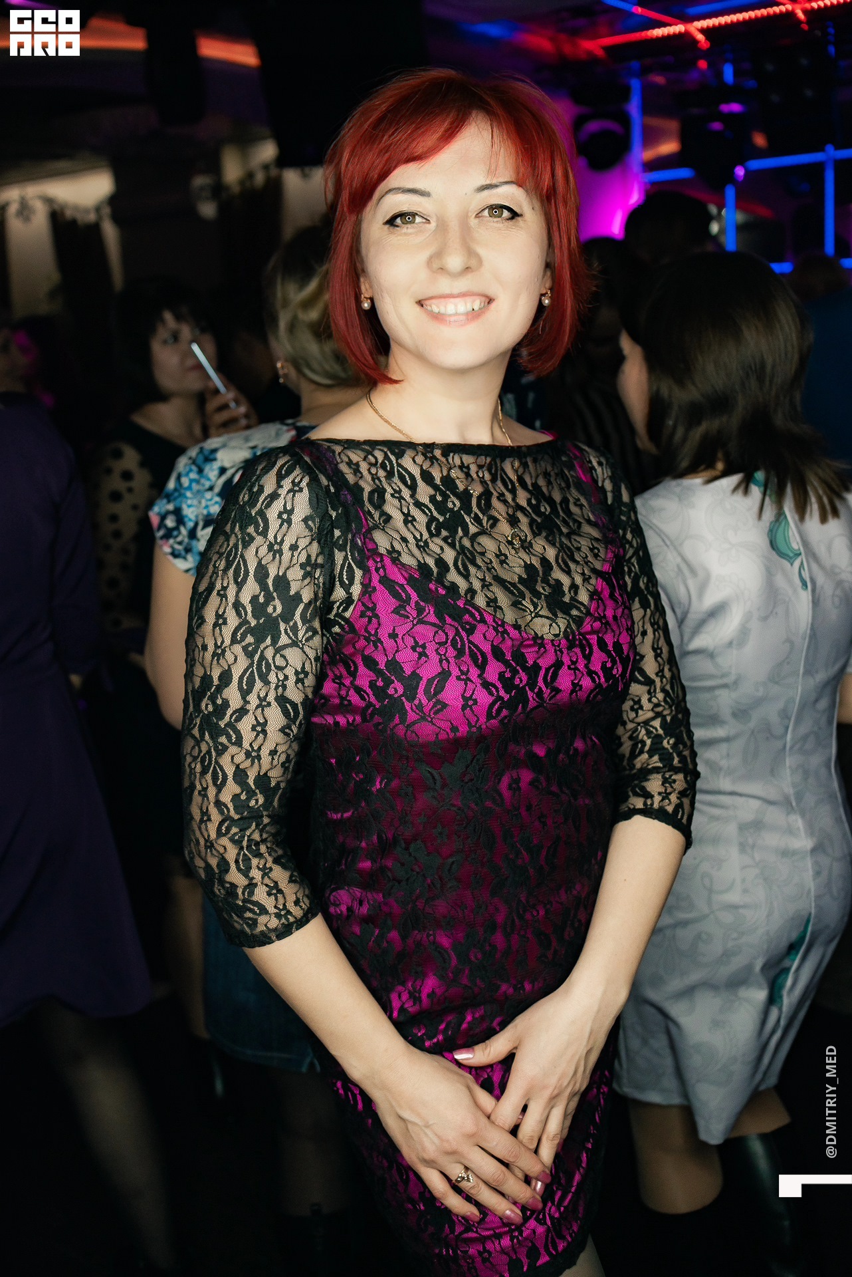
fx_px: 1241
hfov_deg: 37.9
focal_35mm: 35
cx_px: 426
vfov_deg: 54.4
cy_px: 638
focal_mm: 35
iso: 1600
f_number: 4
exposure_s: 1/320
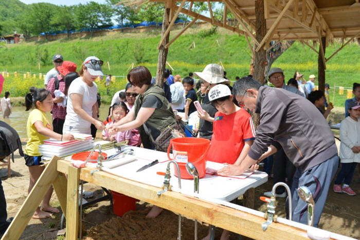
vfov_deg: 37.8
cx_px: 180
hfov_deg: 54.5
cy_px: 120
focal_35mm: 35
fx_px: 350
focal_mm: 35
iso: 100
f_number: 4.5
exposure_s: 1/400
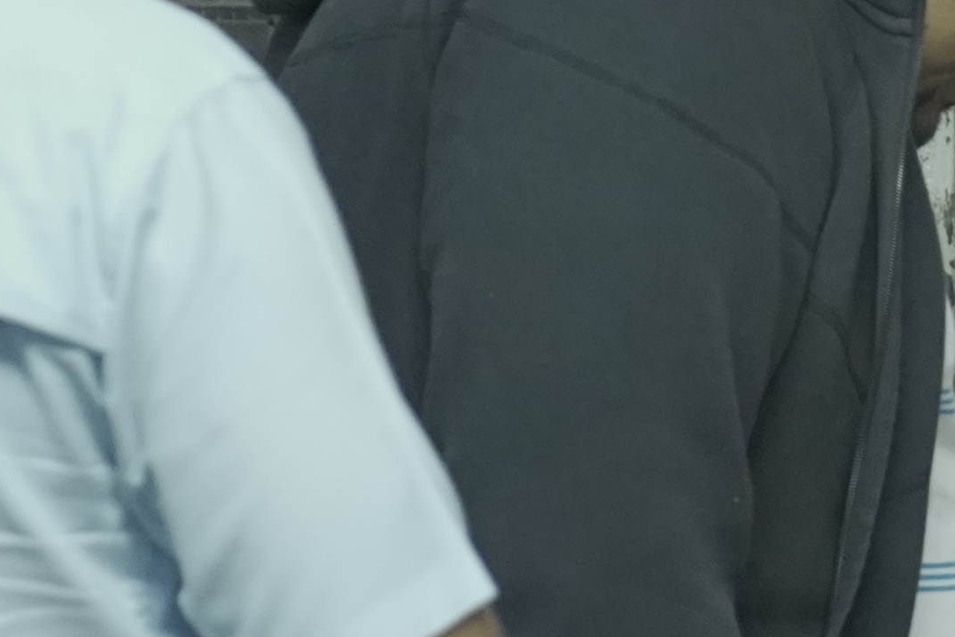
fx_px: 10187
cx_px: 937
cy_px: 758
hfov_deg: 5.4
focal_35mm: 384
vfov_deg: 3.6
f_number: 2.8
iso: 5000
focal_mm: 69
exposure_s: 1/100
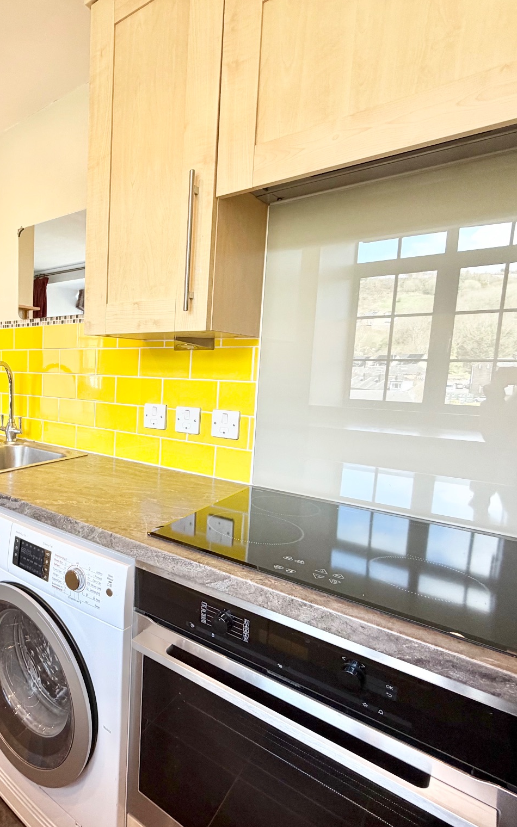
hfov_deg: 54.2
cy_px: 416
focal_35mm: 20
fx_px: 451
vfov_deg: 85.1
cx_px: 81
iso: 100
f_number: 2.2
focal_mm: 2.22
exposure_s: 1/100
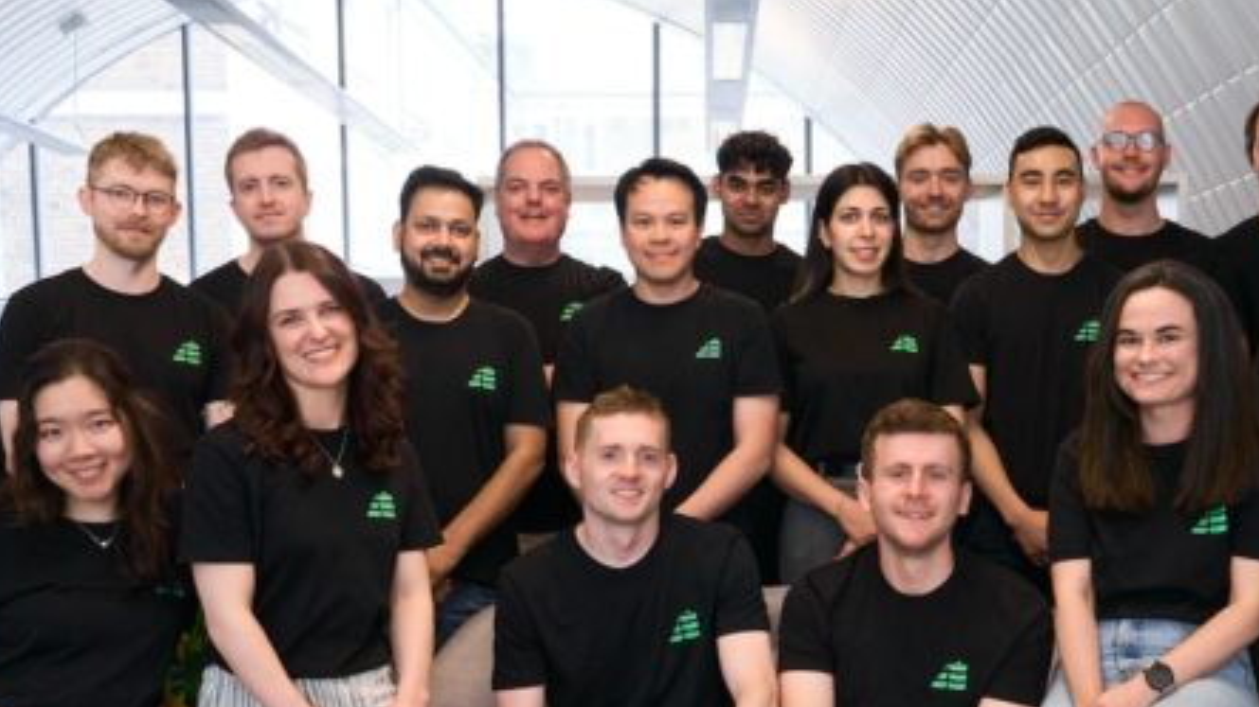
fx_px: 1702
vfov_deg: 23.0
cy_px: 602
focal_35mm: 51
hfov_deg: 40.3
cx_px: 776
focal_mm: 31
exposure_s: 1/60
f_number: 10
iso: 2500
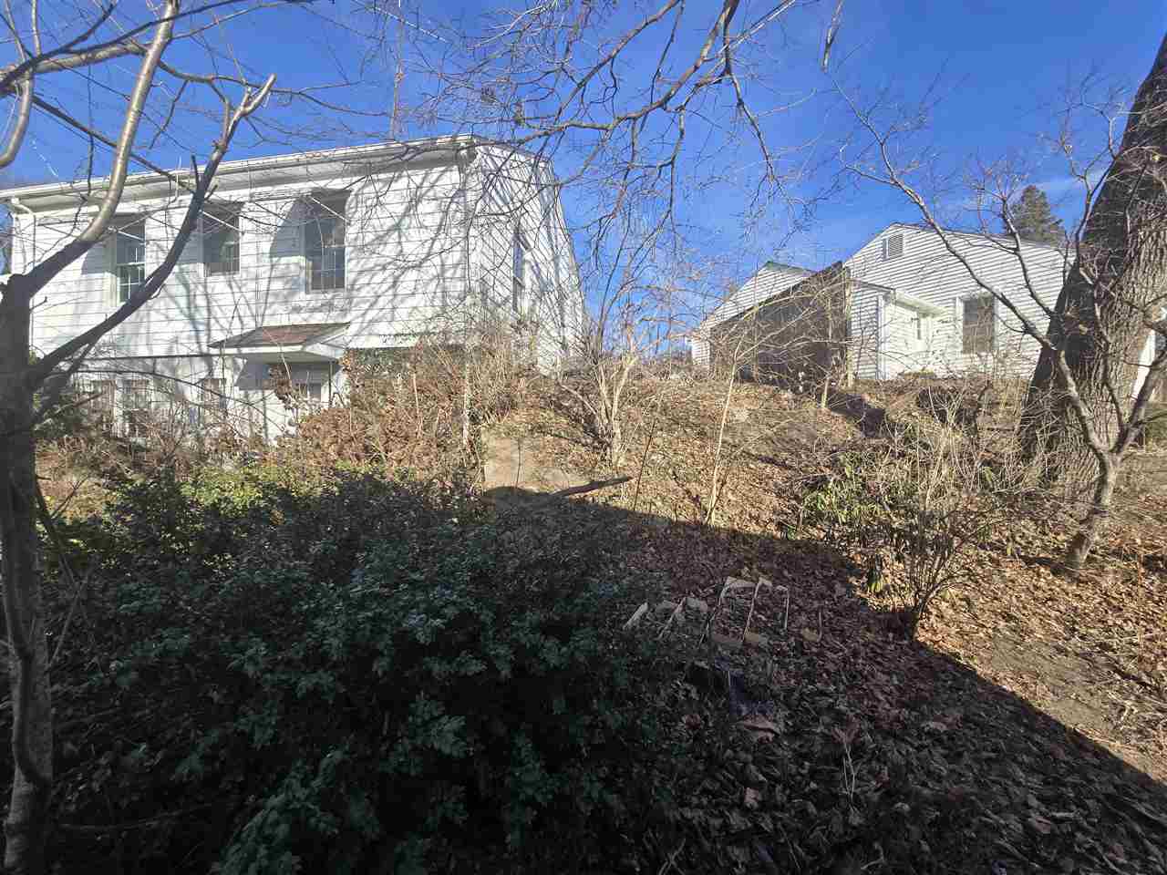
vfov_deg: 89.9
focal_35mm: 13
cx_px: 584
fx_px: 438
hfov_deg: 106.2
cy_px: 438
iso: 50
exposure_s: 1/1218
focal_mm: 2.2
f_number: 2.2
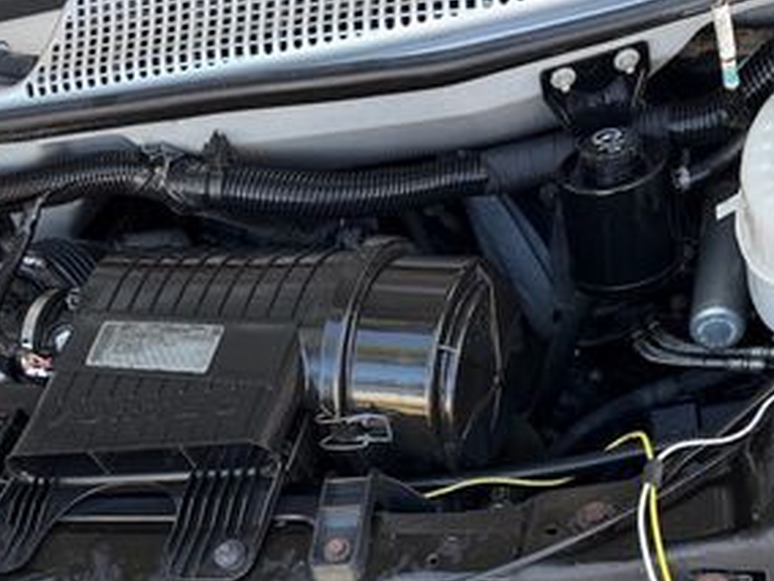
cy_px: 565
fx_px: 1207
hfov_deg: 35.3
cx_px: 270
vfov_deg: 25.8
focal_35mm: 54
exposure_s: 1/214
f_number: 1.78
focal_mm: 6.76
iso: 80
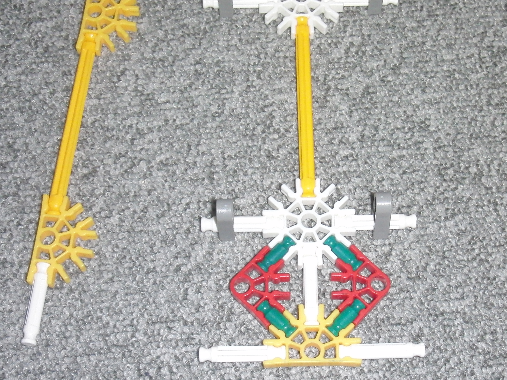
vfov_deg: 21.9
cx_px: 321
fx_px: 981
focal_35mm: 67
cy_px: 218
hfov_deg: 28.8
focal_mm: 6.66
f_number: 3.9
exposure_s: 1/40
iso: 250
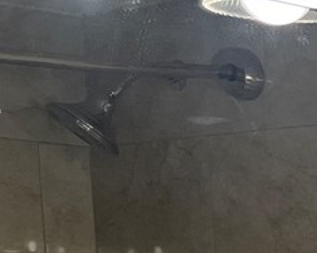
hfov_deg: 9.4
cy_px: 611
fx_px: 1623
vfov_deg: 8.2
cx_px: 862
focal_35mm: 173
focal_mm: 5.1
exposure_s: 1/151
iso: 32
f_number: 1.6
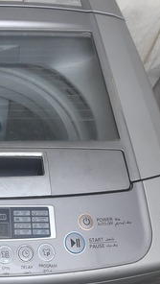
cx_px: -28
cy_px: 142
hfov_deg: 25.7
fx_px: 316
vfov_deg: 48.3
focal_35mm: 42
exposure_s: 1/30
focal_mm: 4.6
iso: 320
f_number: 2
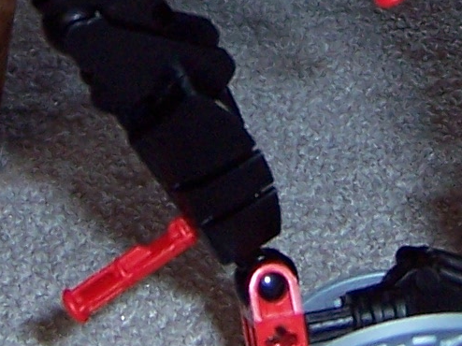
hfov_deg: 12.8
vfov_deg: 9.2
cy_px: -273
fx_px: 2054
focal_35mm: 154
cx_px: 335
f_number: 2.8
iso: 140
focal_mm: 5.5
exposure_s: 1/60
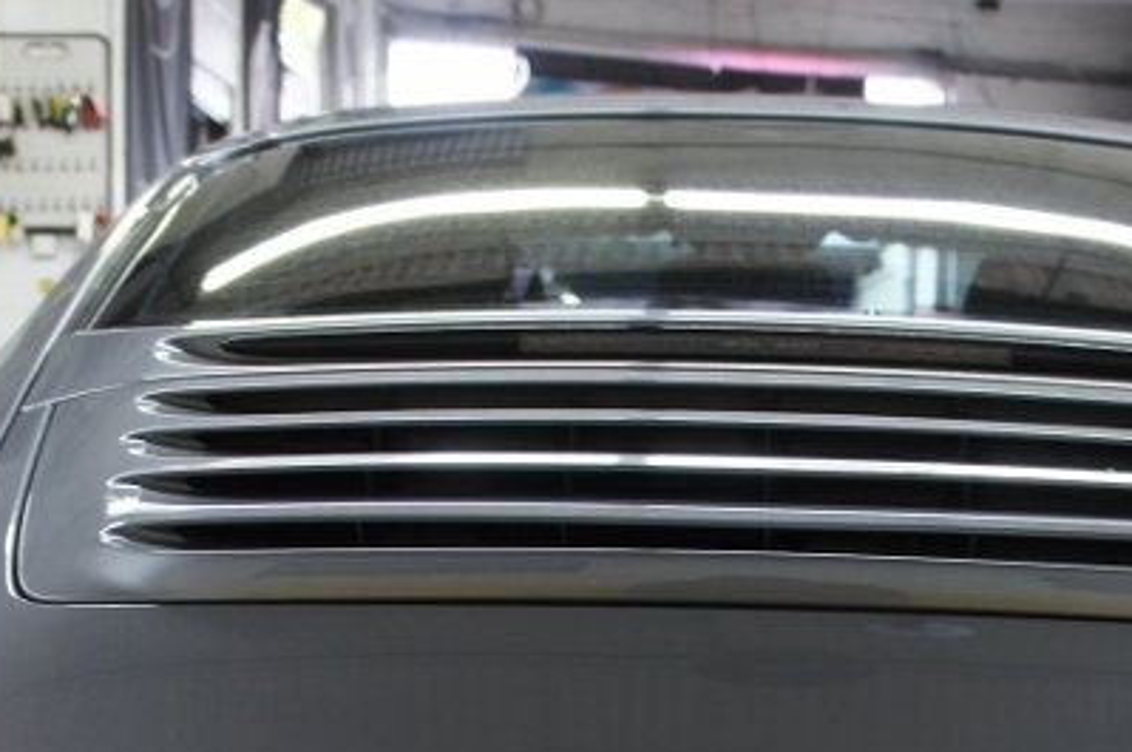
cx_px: 732
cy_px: 963
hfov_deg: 26.2
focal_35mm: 77
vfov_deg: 16.7
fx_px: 2418
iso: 400
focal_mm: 20
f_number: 4
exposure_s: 1/30
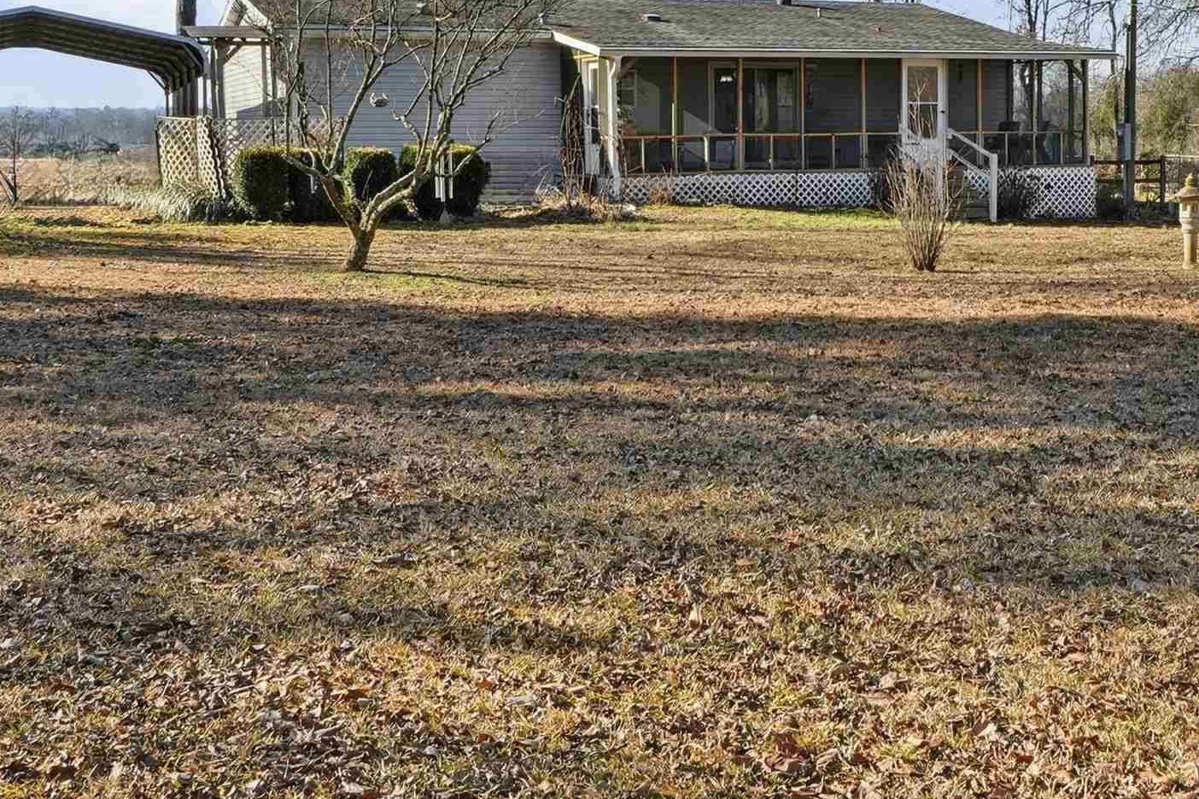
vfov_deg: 27.2
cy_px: 100
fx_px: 1601
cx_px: 837
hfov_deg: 40.3
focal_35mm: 48
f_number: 9
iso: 250
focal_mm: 15
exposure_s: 1/1250
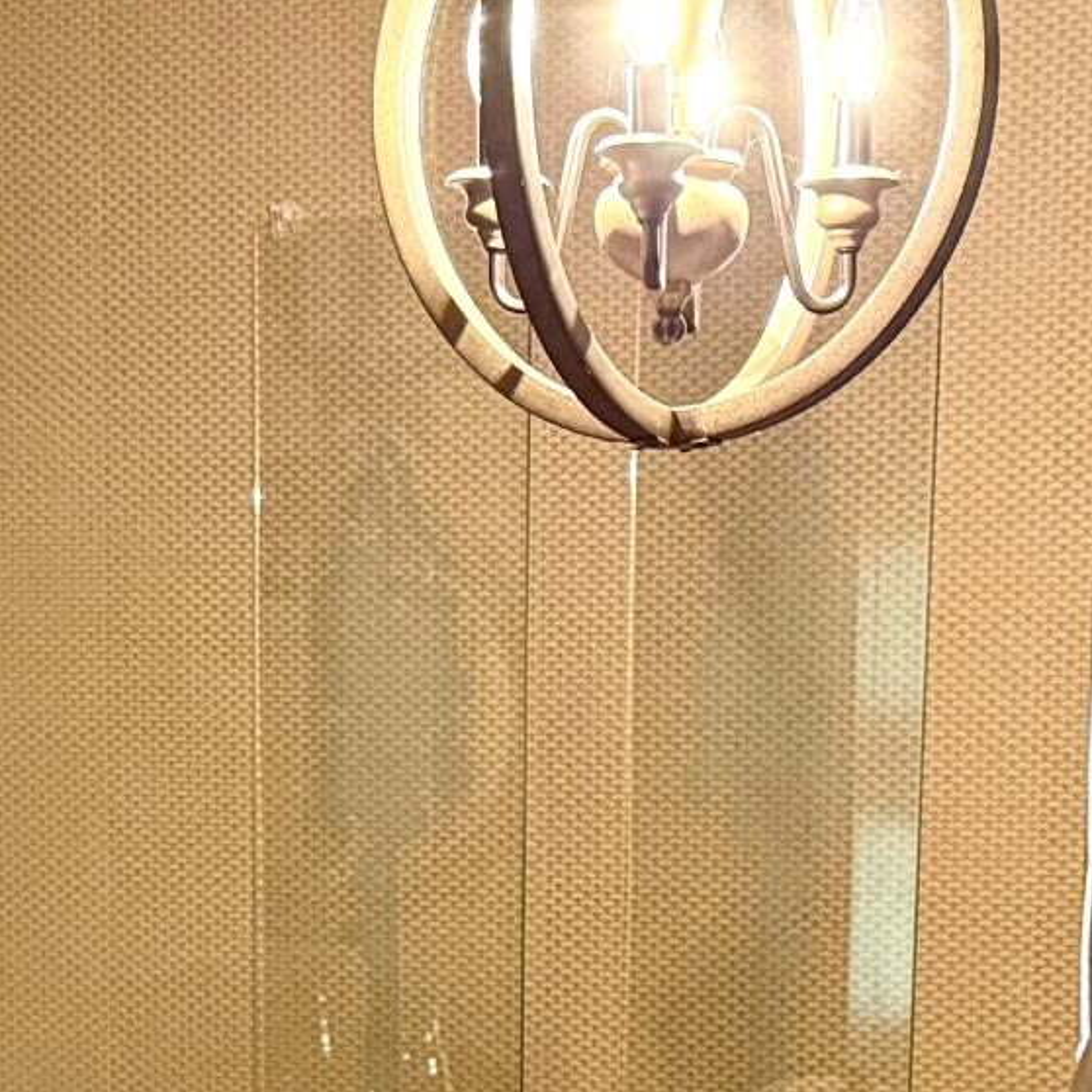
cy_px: 1370
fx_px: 4069
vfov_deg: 14.7
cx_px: 616
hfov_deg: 15.3
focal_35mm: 114
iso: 640
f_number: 1.78
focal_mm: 6.76
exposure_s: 1/60
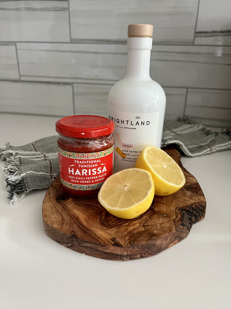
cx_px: 116
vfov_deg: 67.3
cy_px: 154
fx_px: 231
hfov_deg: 53.1
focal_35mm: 26
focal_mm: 5.7
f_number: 1.5
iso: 200
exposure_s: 1/60
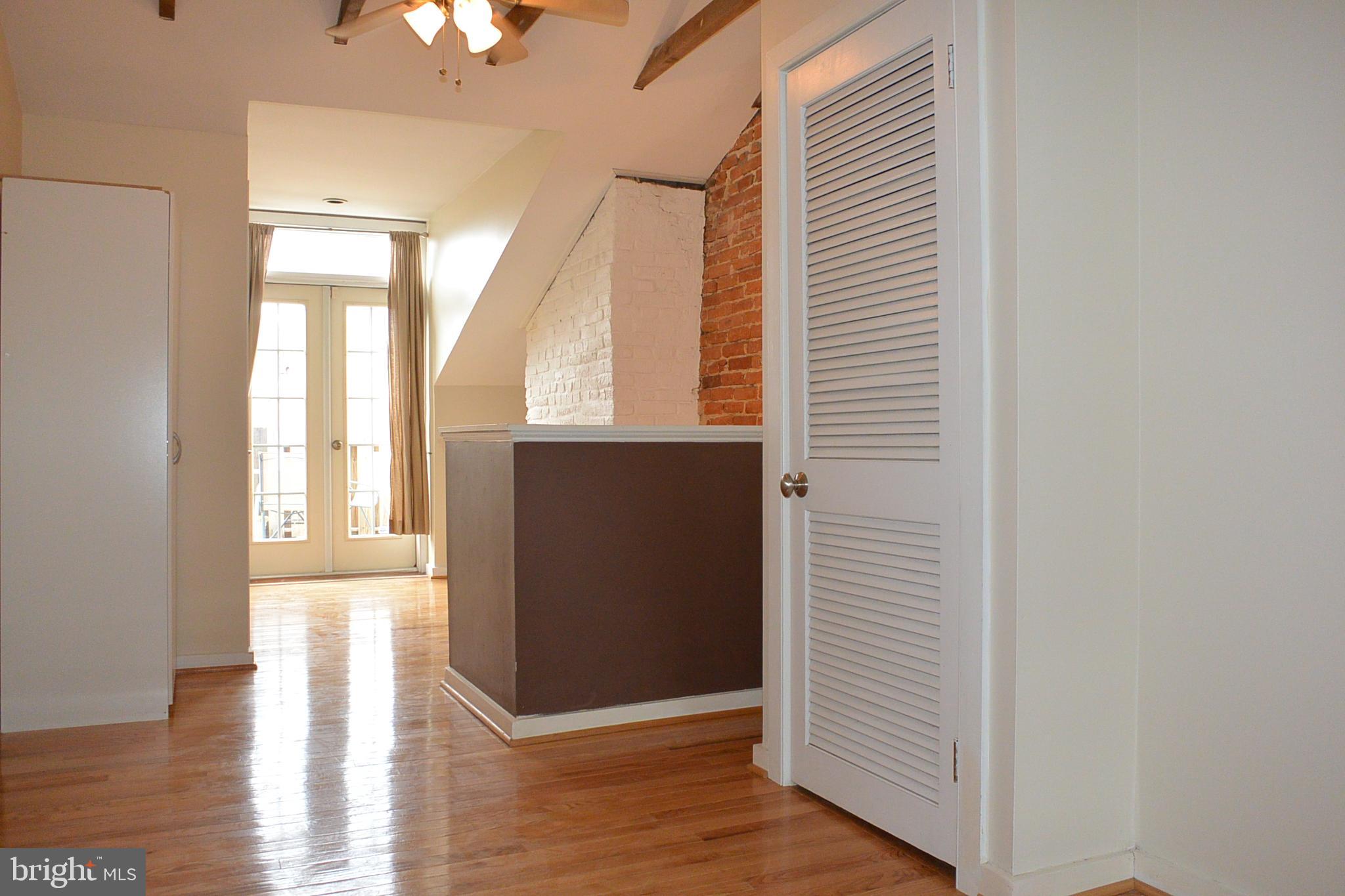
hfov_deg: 67.4
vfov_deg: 47.9
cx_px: 672
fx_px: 1009
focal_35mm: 27
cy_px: 448
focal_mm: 10
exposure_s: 1/125
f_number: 2.8
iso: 400
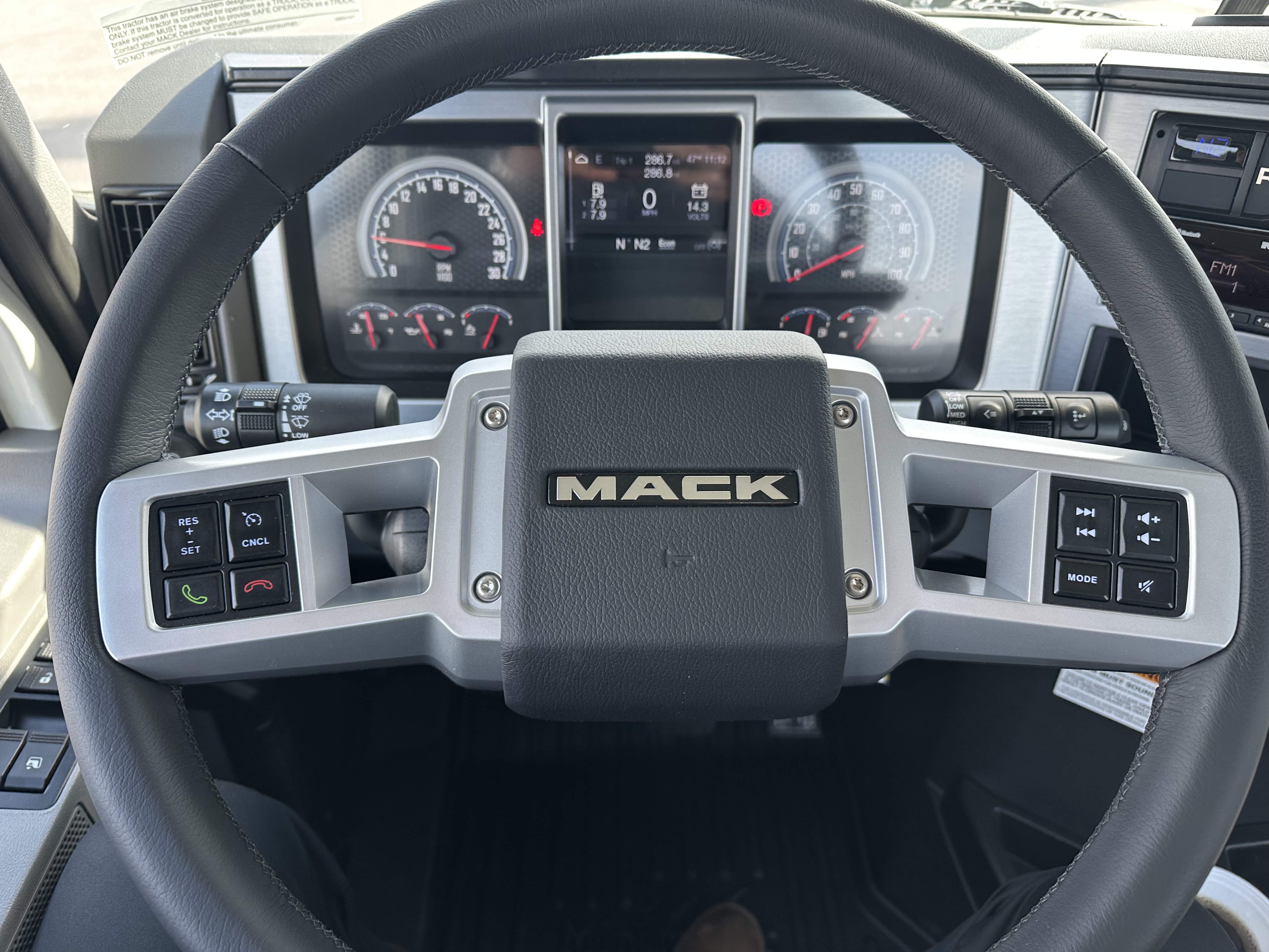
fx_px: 880
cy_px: 476
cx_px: 634
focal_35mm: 24
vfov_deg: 56.8
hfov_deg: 71.6
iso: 80
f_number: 1.78
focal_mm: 6.86
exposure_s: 1/121
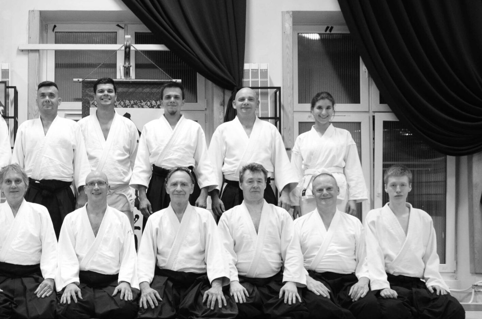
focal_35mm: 68
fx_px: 907
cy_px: 199
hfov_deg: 28.9
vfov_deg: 19.9
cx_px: 74
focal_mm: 25
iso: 1600
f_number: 4
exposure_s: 1/30
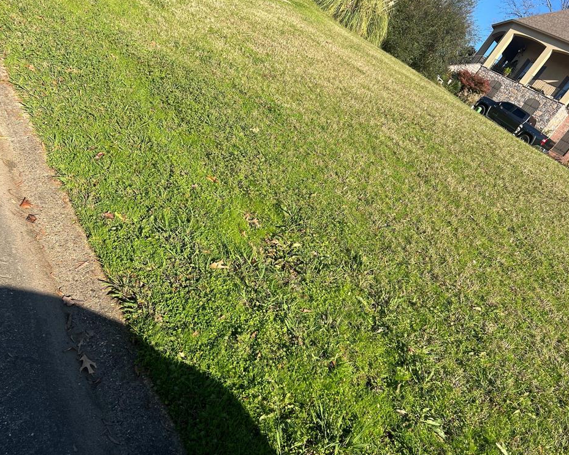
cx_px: 278
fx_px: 471
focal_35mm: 28
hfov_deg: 62.2
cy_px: 224
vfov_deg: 51.5
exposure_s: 1/2008
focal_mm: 5.7
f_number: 1.5
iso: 50
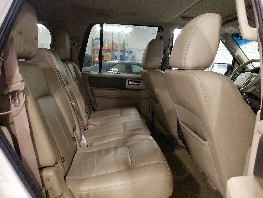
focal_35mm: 26
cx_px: 132
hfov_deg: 67.3
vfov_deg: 53.1
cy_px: 99
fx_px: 198
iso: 691
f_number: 1.5
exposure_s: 1/24
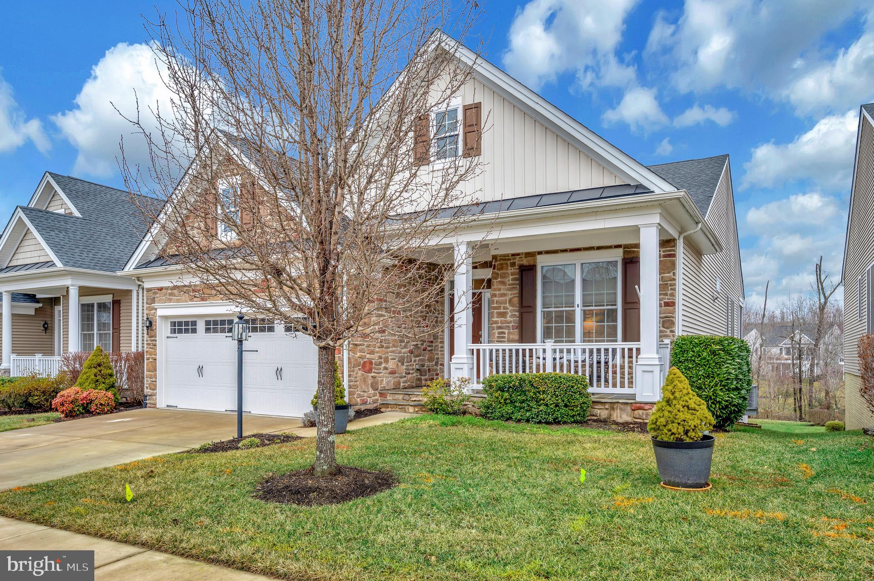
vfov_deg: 55.0
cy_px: 290
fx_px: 558
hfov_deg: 76.1
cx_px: 437
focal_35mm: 23
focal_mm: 23
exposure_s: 1/250
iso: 100
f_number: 5.6
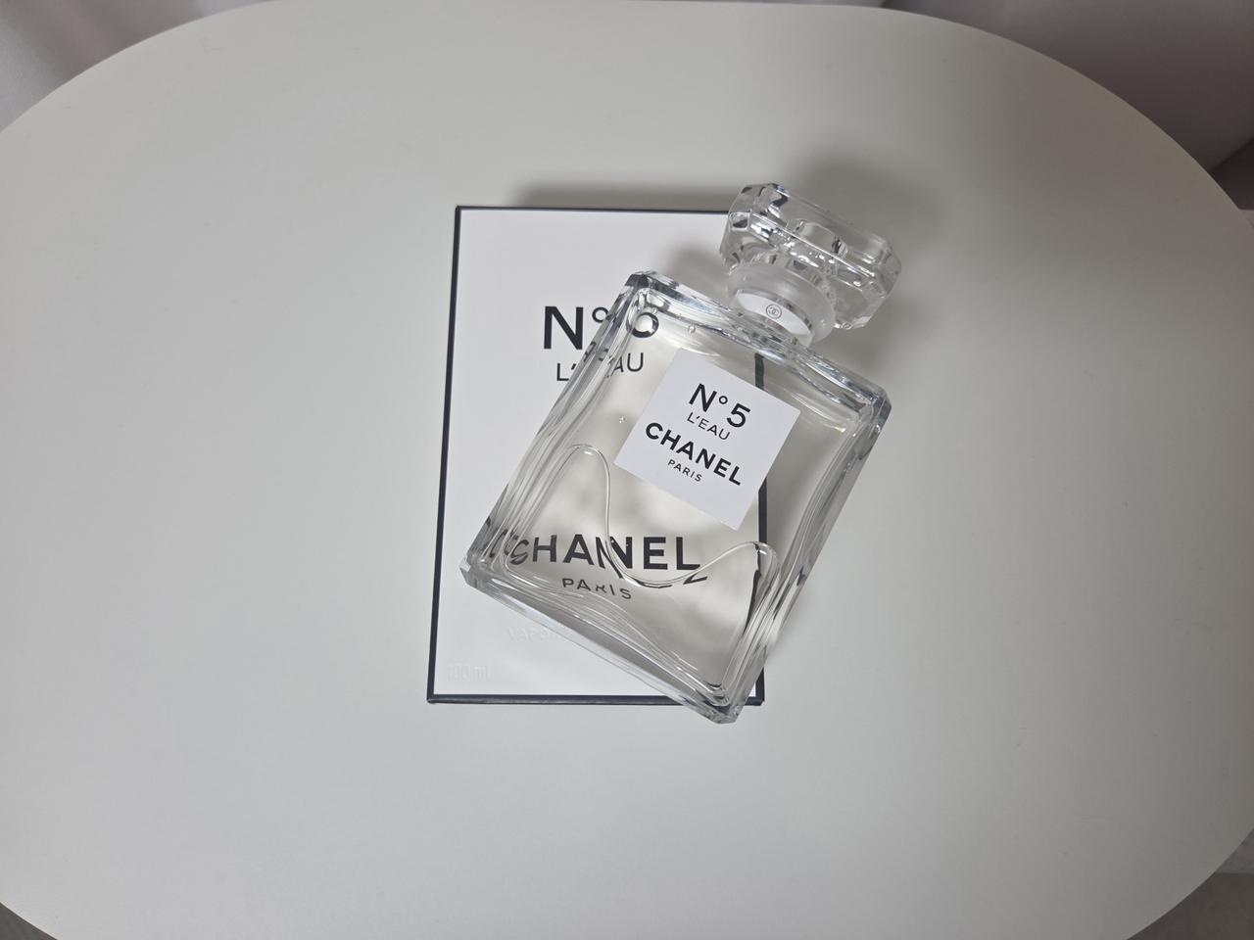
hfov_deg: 73.9
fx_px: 833
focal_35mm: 23
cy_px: 470
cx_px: 627
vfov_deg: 58.9
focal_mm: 5.4
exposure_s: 1/120
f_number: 1.8
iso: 160
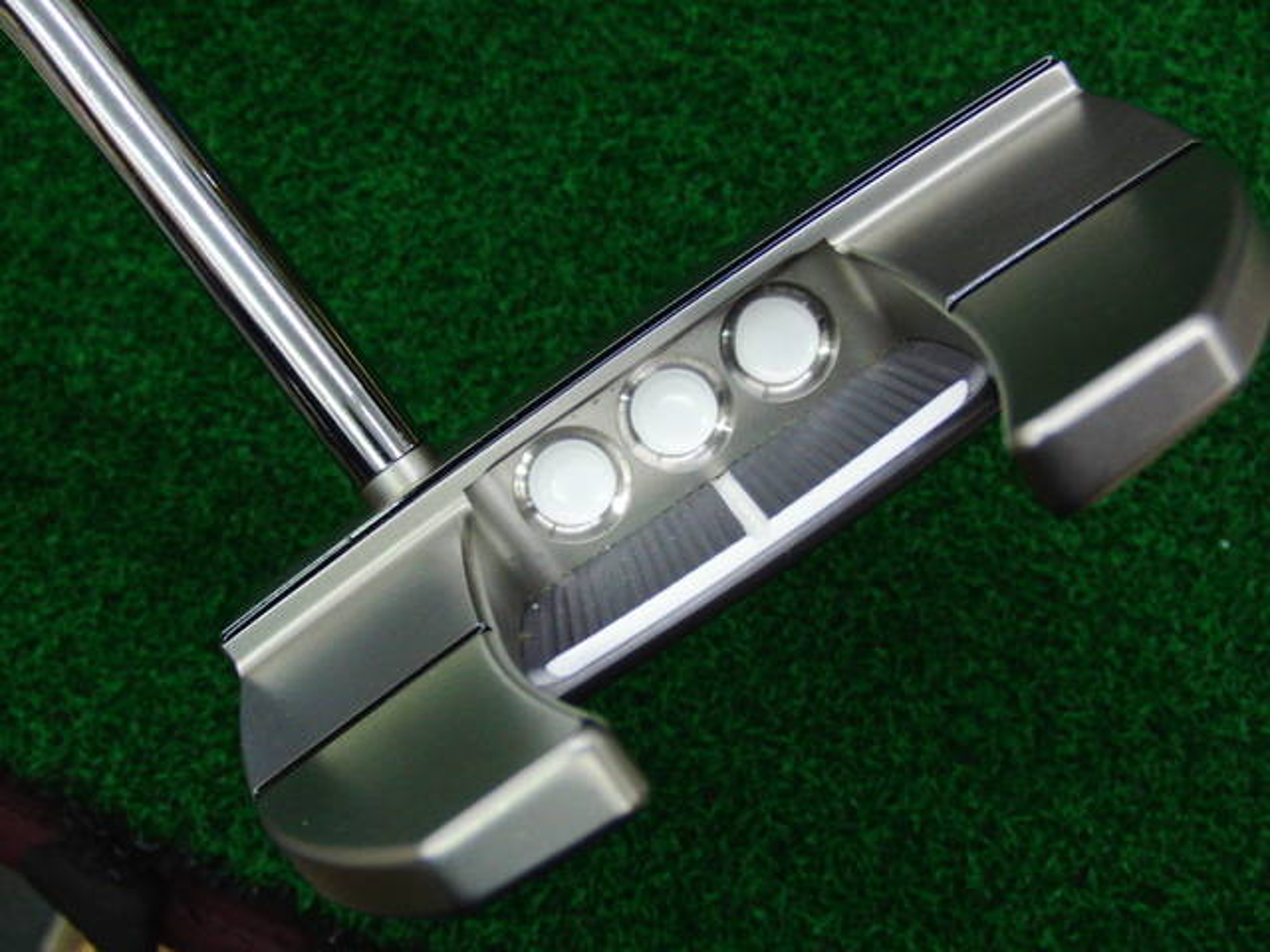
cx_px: 635
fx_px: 1357
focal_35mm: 37
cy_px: 476
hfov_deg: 50.1
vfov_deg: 38.7
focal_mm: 6.42
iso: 320
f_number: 3.6
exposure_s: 1/80
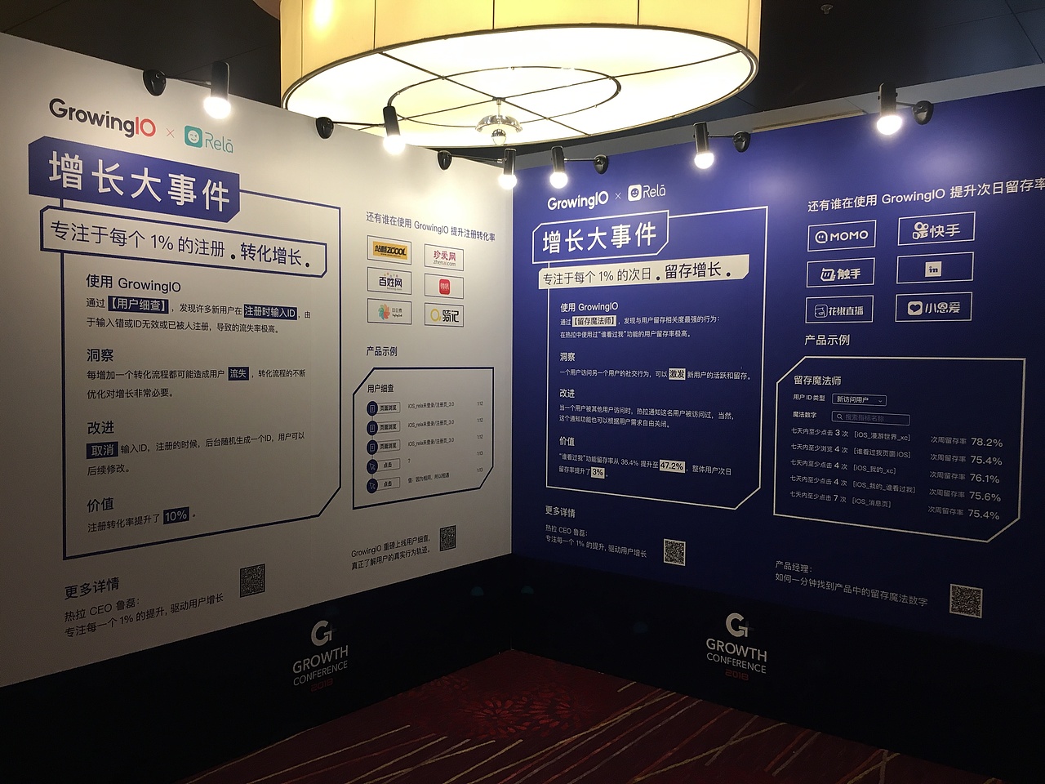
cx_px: 522
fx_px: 875
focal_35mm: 29
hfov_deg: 61.7
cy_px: 392
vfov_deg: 48.2
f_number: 2.2
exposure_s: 1/33
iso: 80
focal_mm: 4.15
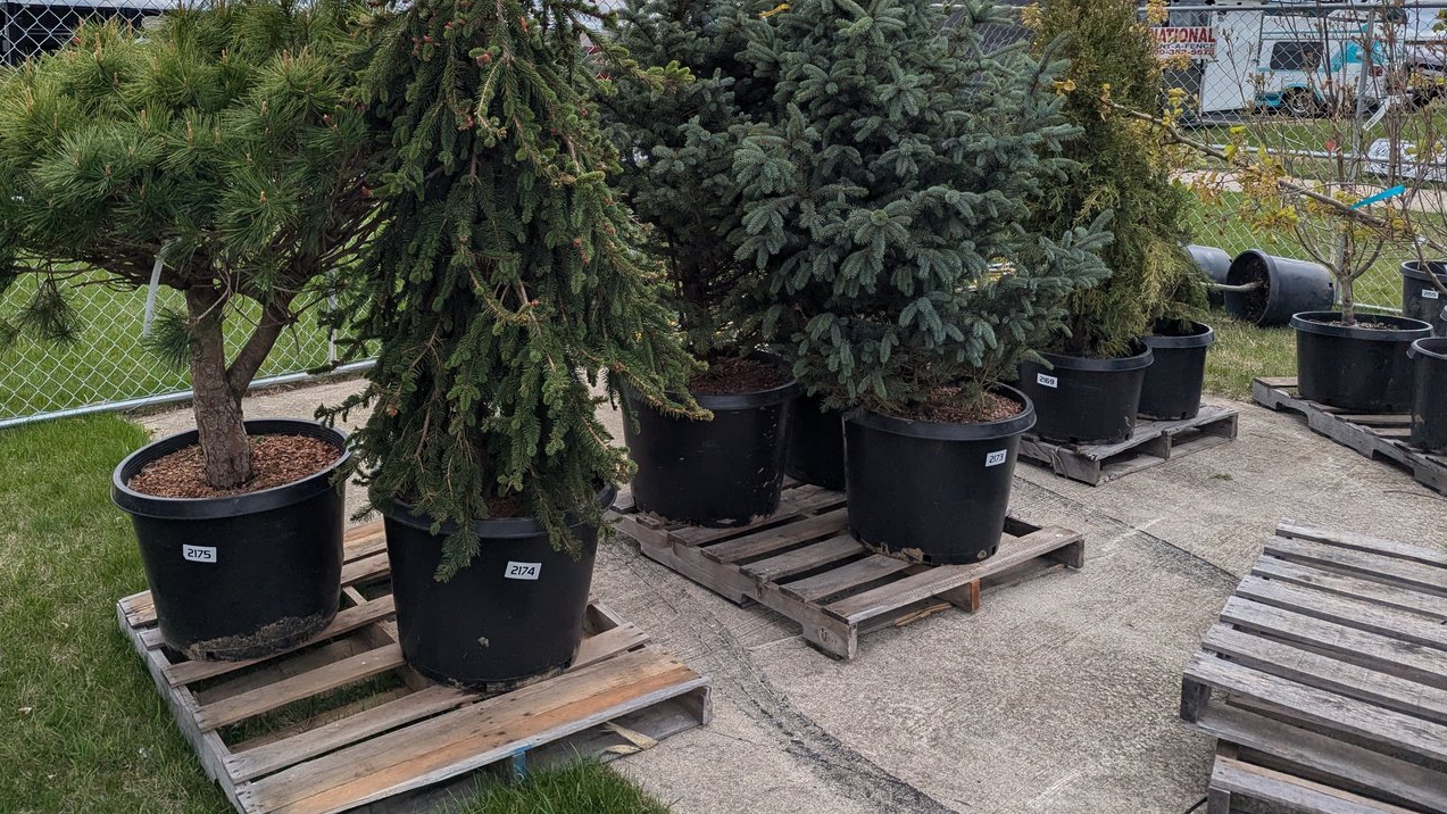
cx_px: 598
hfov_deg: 62.2
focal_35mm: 31
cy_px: 228
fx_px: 1189
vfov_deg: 37.1
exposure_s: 1/3236
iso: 46
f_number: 1.85
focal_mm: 6.81
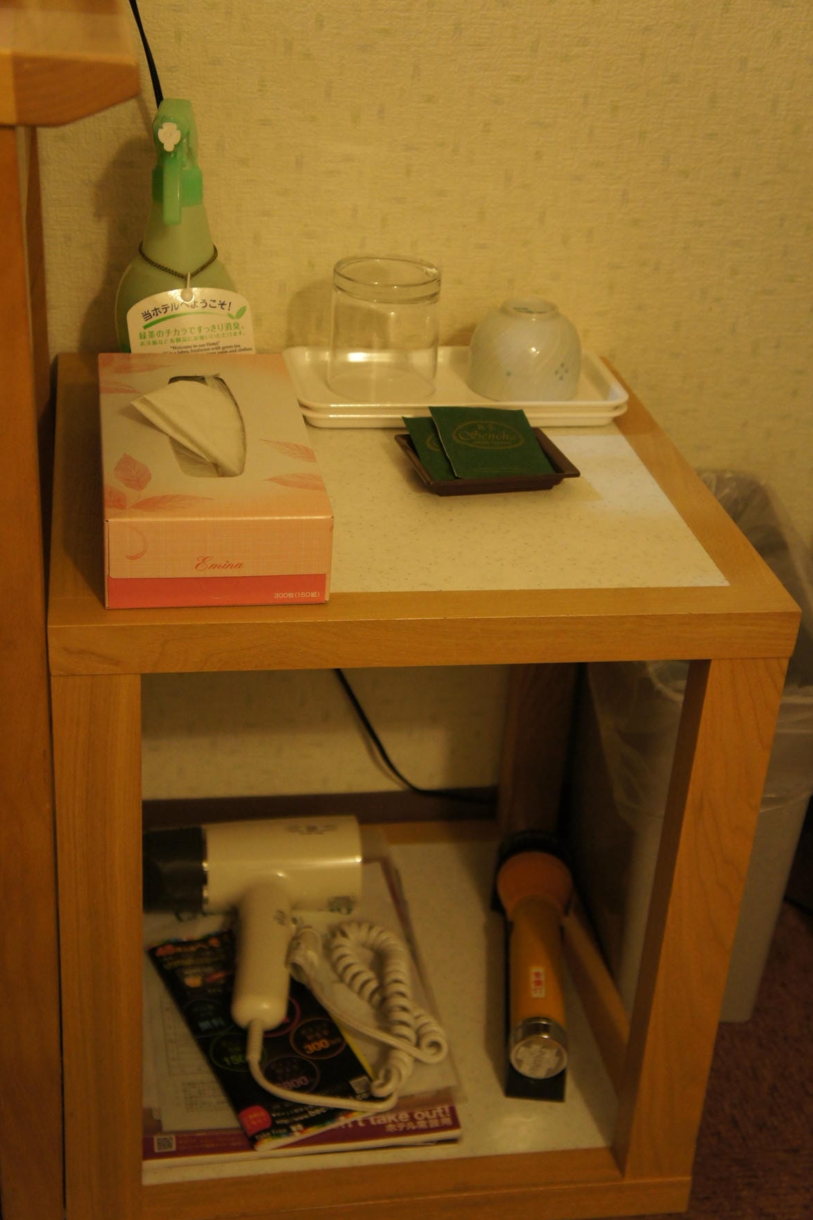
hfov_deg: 28.6
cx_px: 410
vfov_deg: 41.9
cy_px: 612
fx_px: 1592
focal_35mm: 47
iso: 1250
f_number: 4.5
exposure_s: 1/50
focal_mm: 31
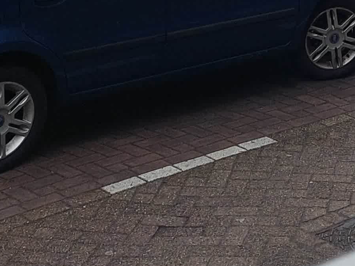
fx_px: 1323
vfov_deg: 10.1
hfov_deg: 14.7
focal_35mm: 129
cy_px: -353
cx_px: 437
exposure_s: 1/190
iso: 40
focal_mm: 5.2
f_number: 1.8
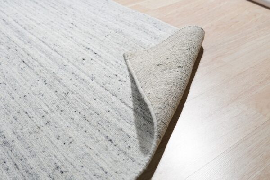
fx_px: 337
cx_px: 135
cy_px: 90
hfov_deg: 43.6
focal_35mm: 45
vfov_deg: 29.9
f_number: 5
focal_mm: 30
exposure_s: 1/160
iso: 500
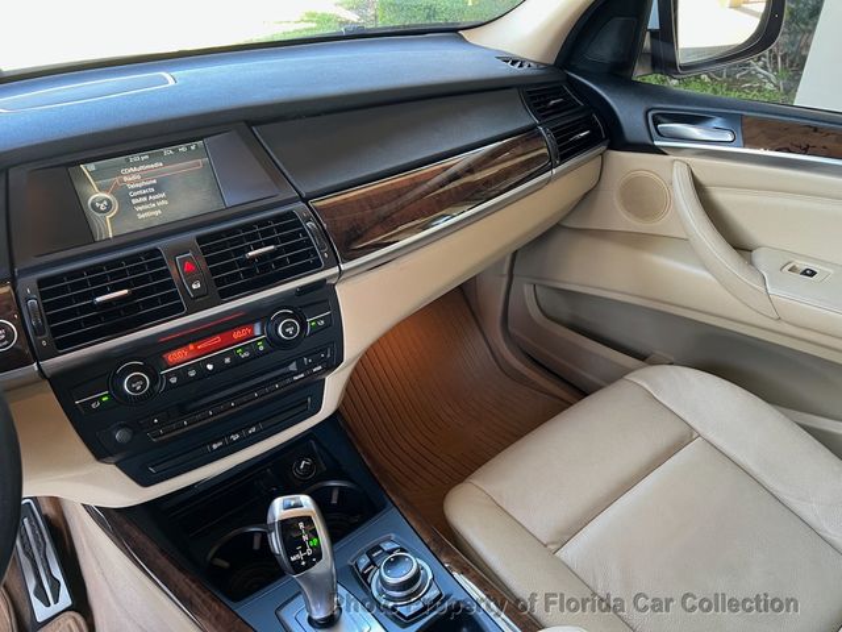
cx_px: 421
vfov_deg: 53.1
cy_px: 316
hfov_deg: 67.3
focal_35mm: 26
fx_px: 632
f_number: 1.5
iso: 125
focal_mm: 5.7
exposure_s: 1/63
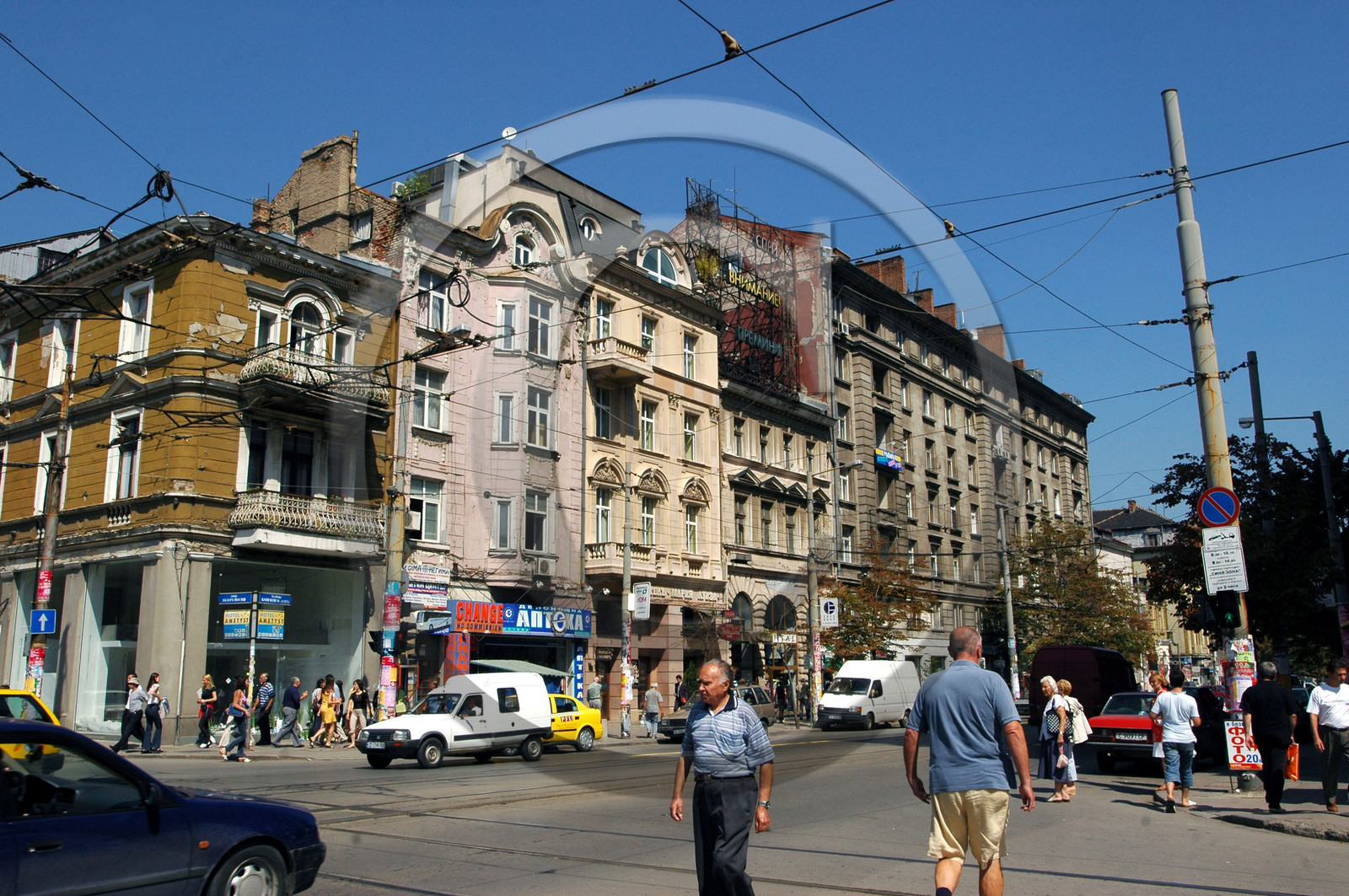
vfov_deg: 43.5
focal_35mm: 30
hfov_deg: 62.0
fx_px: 1123
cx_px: 674
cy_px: 448
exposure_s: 1/400
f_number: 10
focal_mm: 20
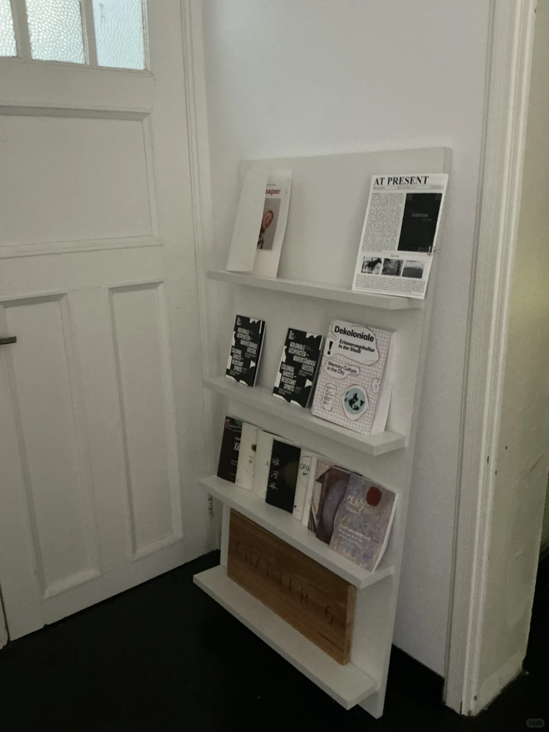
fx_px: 592
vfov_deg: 63.4
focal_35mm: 28
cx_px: 274
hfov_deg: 49.7
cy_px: 366
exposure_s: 1/25
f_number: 1.8
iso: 500
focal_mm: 3
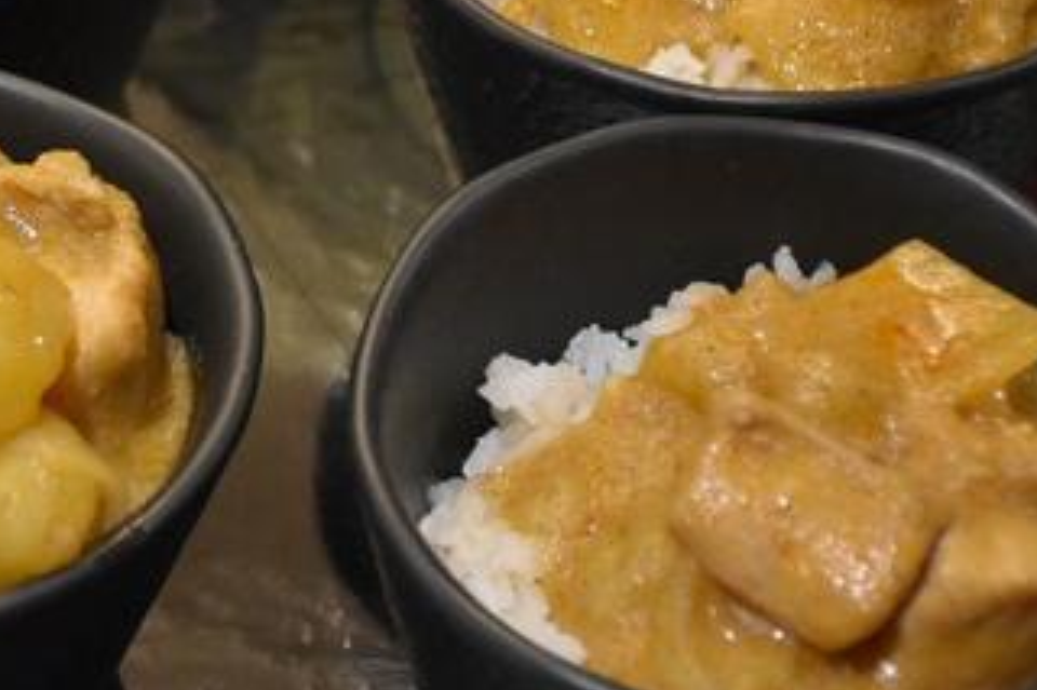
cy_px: -78
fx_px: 4981
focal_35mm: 173
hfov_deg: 11.7
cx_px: -136
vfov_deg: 7.9
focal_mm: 48
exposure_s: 1/60
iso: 2800
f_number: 4.5
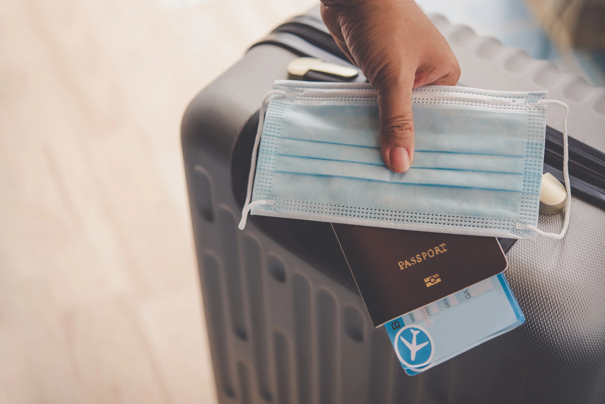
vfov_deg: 22.6
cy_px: 202
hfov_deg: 33.4
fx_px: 1009
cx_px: 302
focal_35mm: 60
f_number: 4
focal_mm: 60
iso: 250
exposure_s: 1/500
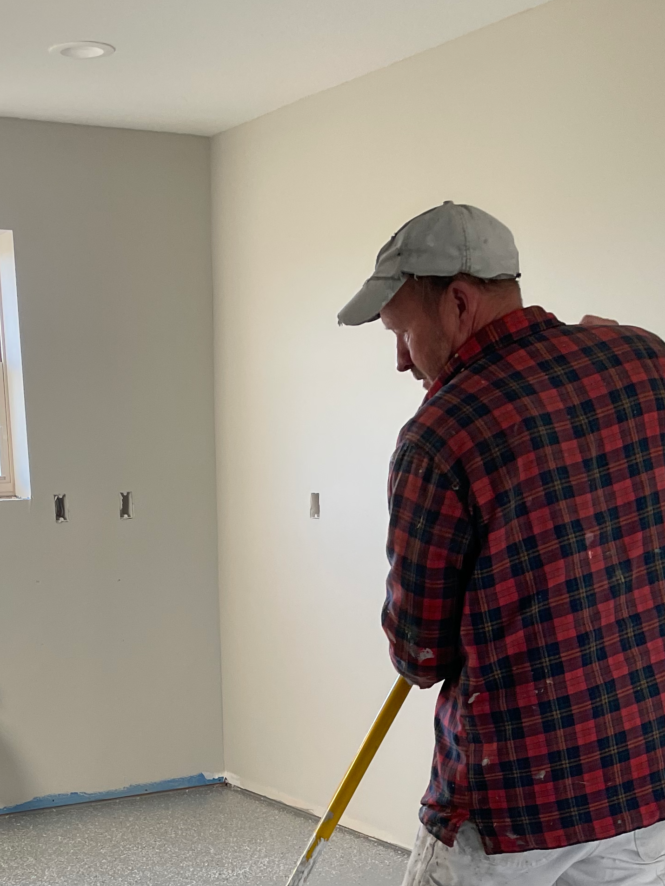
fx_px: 1408
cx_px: 218
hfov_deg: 26.4
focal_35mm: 55
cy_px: 896
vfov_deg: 32.1
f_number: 1.6
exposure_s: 1/121
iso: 125
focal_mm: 4.2
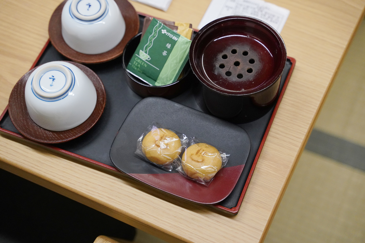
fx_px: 639
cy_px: 122
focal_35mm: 63
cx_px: 182
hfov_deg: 31.9
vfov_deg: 21.6
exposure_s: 1/160
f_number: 2.8
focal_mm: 63
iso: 5000
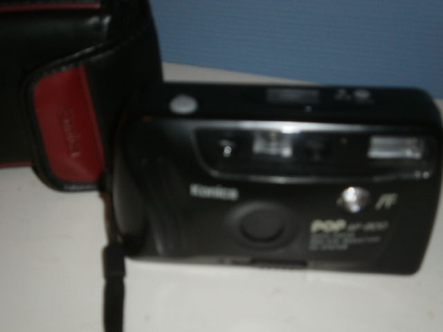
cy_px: 166
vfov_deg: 28.6
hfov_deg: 37.5
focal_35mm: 51
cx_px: 222
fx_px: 653
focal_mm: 9.05
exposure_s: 1/40
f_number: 3.8
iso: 125
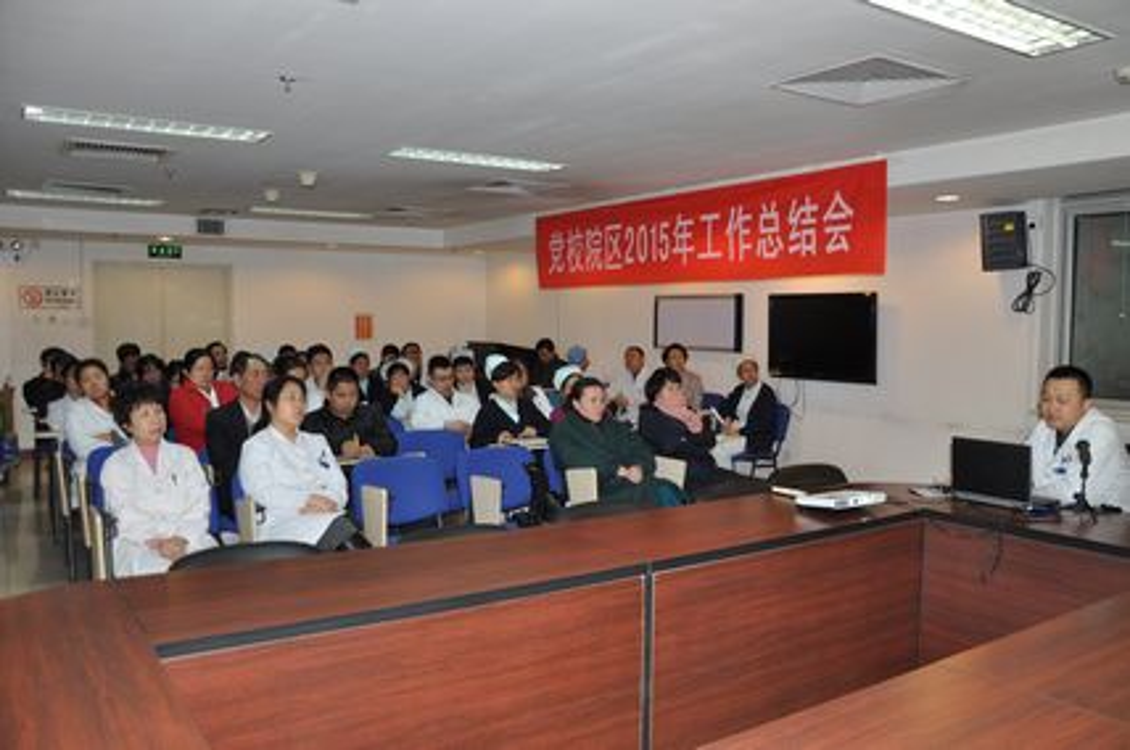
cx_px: 565
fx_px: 846
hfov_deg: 67.5
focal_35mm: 27
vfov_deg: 47.8
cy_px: 375
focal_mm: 18
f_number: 3.5
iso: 400
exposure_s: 1/60
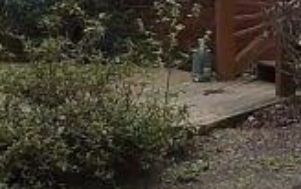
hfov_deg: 8.3
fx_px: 2062
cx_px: 259
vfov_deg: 5.2
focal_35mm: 251
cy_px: -150
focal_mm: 5.3
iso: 80
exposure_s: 1/250
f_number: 3.1
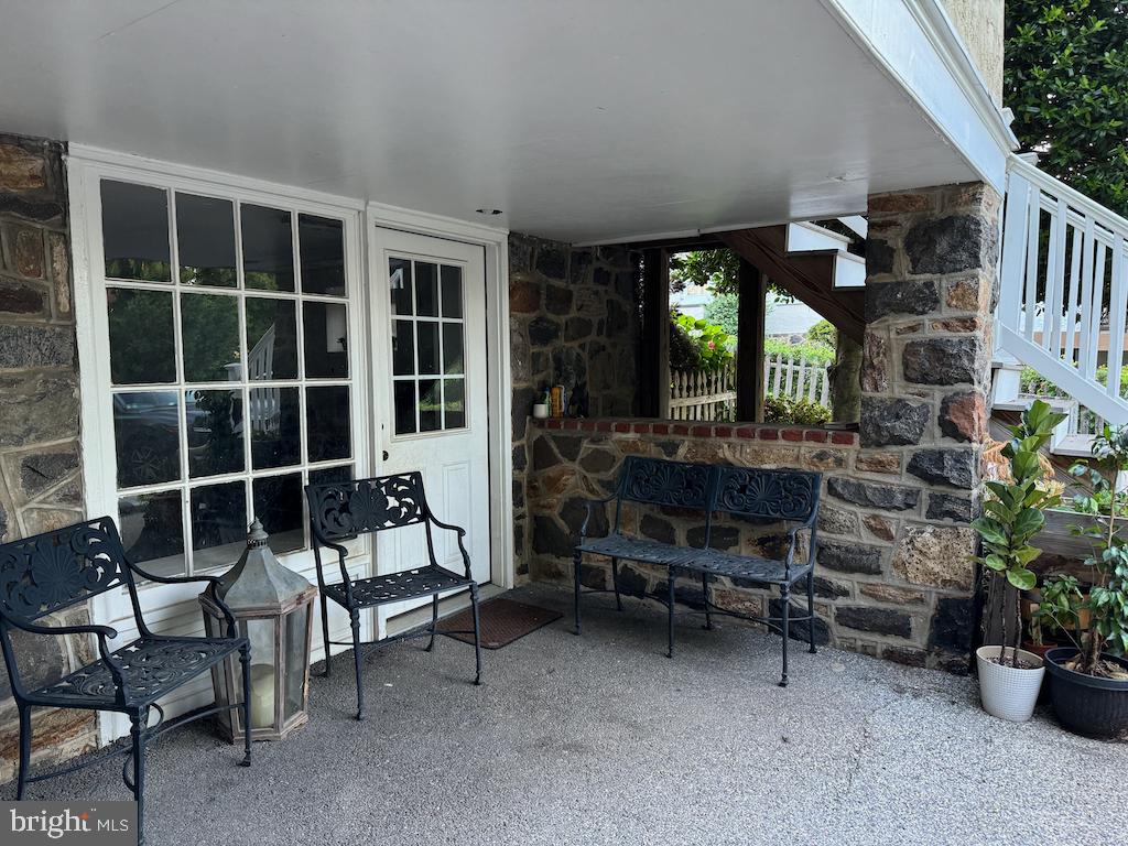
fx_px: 782
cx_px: 564
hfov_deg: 71.6
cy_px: 423
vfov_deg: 56.8
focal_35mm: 24
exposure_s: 1/60
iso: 200
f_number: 1.78
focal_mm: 6.76
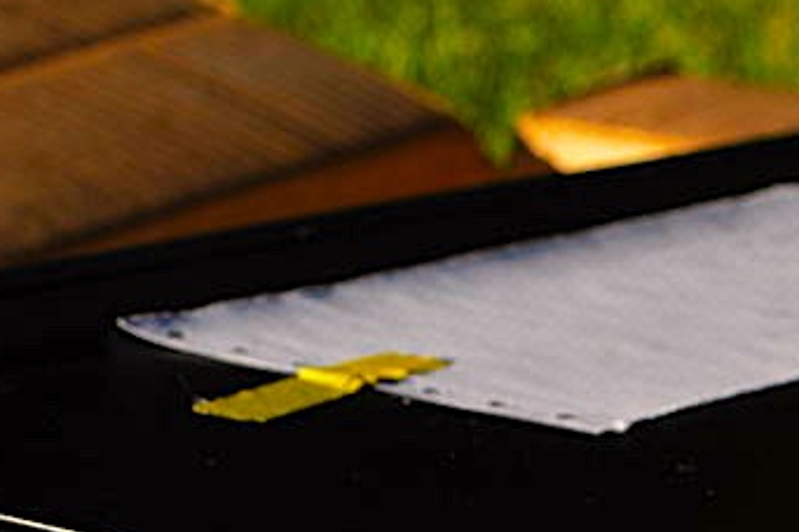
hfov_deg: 11.1
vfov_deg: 7.3
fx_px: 4098
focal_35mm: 185
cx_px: 605
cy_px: 879
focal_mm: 35
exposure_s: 1/125
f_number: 8
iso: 125
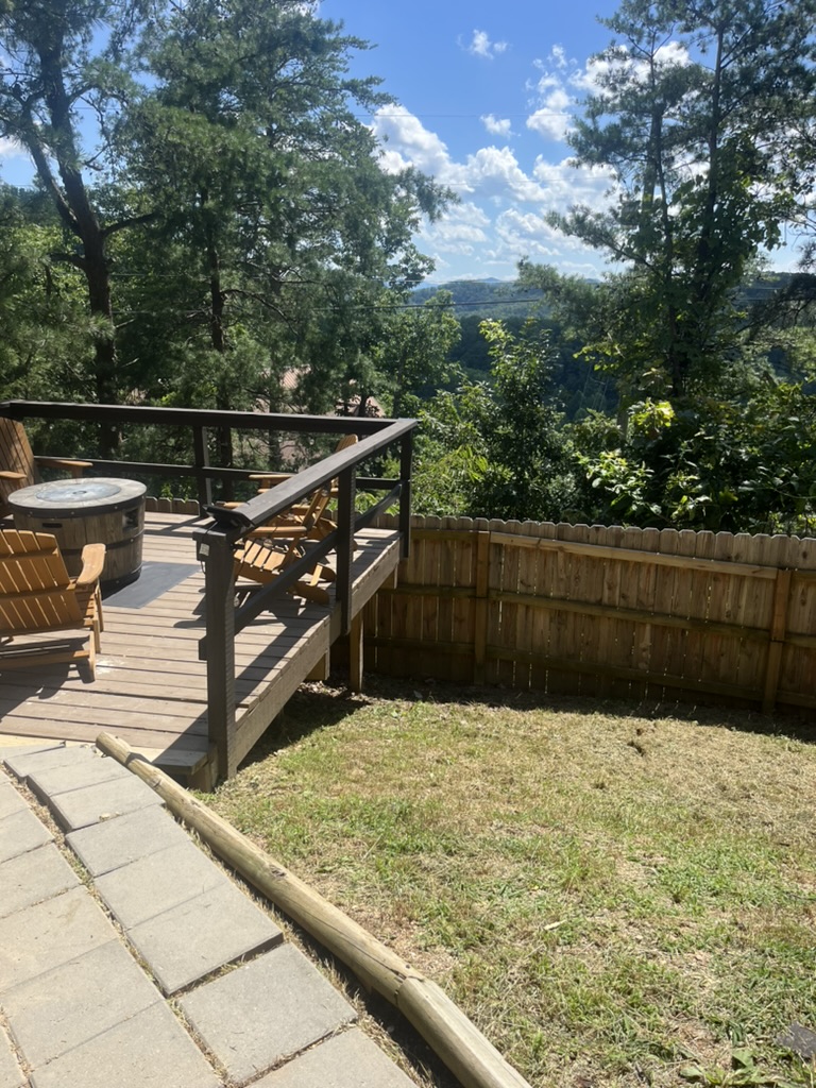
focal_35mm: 26
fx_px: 817
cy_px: 544
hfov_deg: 53.1
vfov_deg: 67.3
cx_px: 408
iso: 50
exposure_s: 1/2571
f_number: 1.6
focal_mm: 5.1
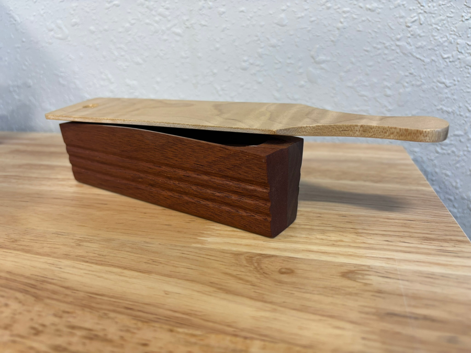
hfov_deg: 67.3
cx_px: 236
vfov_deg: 53.1
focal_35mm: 26
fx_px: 354
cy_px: 176
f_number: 1.6
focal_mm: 5.96
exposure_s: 1/75
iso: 100
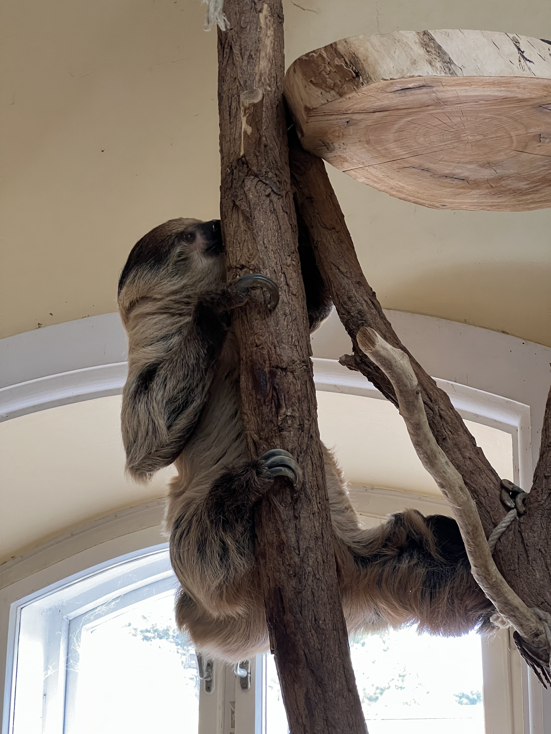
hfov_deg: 19.1
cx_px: 276
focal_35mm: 77
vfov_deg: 25.3
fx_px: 1634
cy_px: 367
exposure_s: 1/50
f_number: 2.8
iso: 320
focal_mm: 9
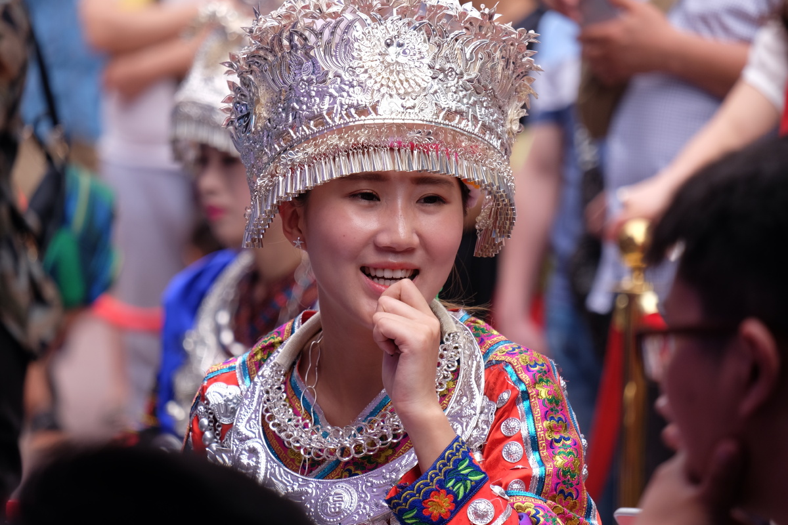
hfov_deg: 6.9
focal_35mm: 300
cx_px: 394
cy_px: 262
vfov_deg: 4.6
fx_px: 6566
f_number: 4.8
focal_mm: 200
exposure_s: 1/250
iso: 200
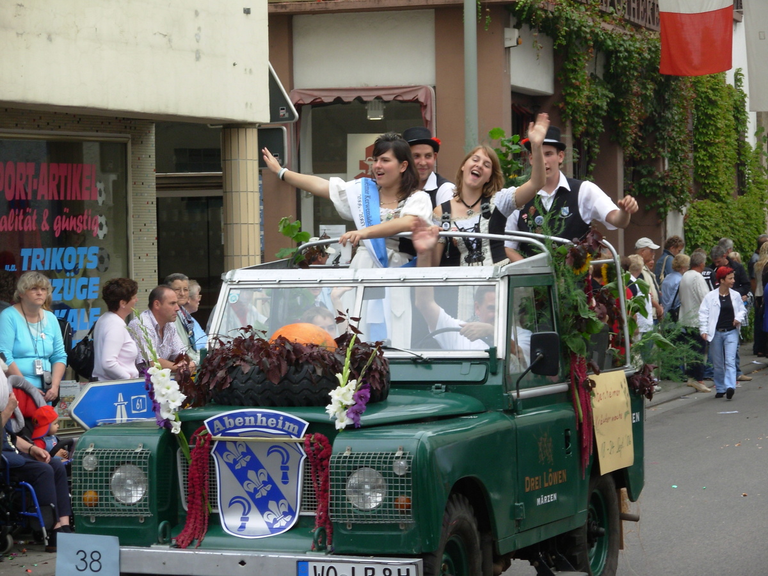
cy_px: 288
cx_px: 384
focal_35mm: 112
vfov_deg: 13.2
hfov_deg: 17.6
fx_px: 2485
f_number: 4.2
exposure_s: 1/102
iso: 50
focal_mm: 18.6
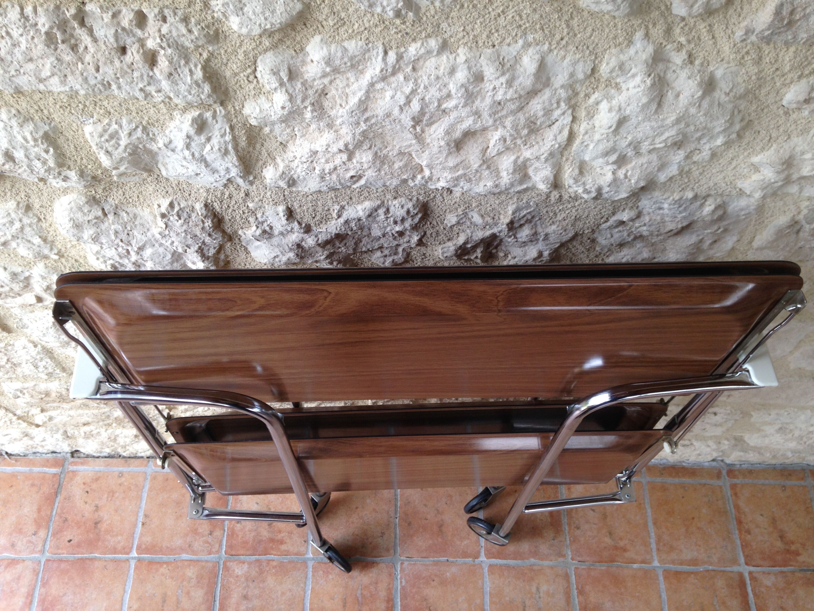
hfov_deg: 55.4
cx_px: 407
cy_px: 306
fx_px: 776
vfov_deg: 42.9
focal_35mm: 33
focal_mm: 4.12
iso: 64
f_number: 2.4
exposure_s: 1/120
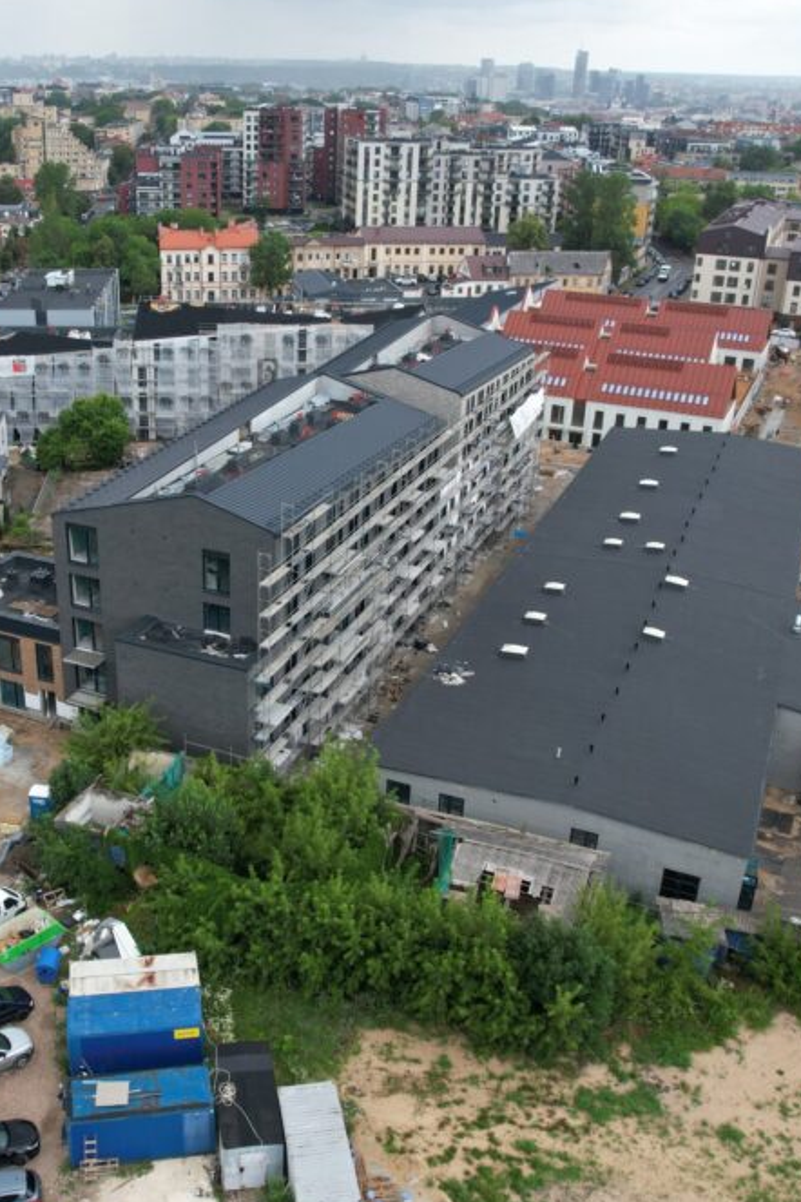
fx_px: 1135
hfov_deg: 38.5
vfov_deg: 55.8
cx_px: 274
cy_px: 596
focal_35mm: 34
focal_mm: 8.38
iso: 100
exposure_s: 1/400
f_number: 2.8
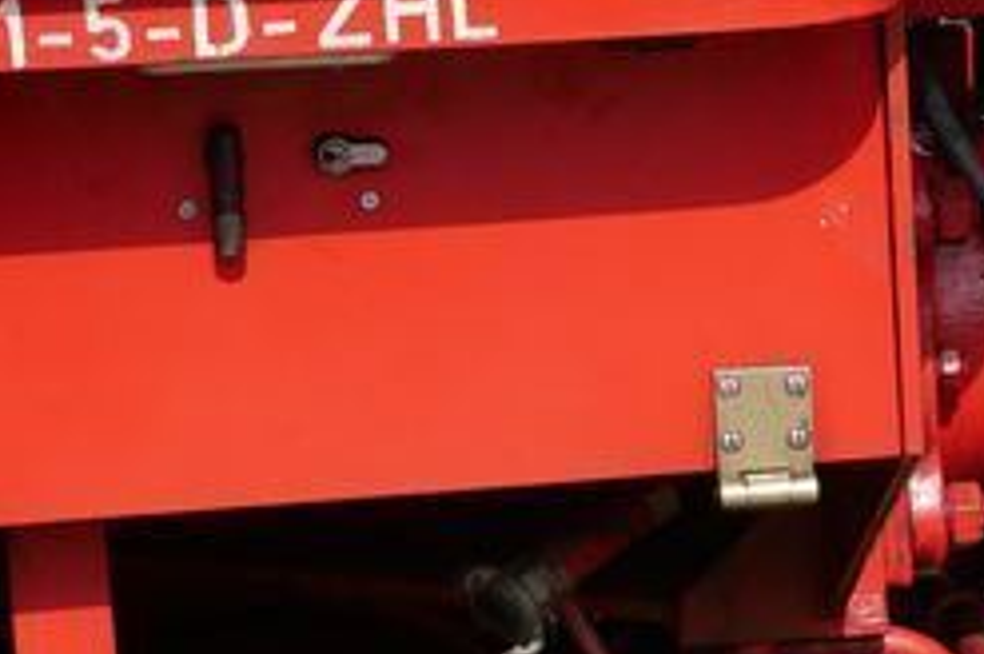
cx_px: 1856
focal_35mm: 253
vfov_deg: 5.4
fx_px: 6906
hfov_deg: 7.8
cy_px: 825
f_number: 5.6
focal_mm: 30
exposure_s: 1/500
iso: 200
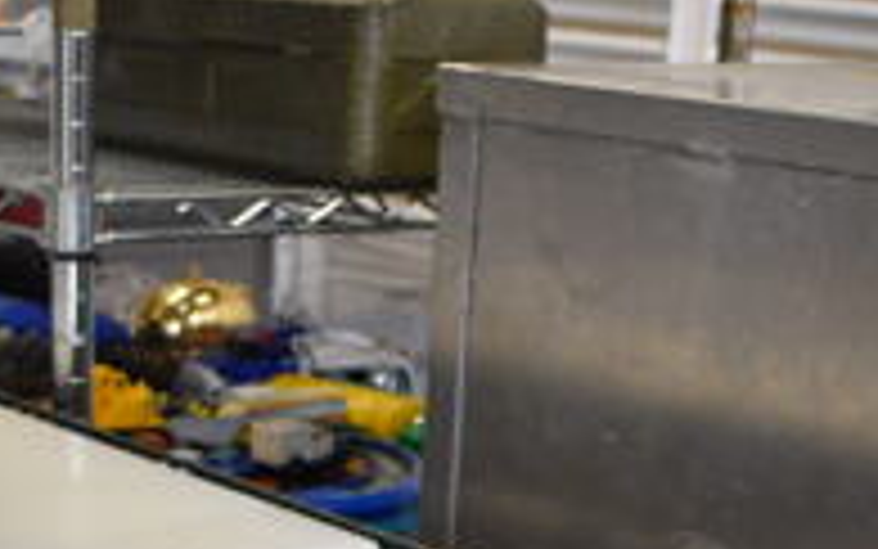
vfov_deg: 14.4
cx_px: 423
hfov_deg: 24.1
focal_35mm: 86
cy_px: 765
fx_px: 2058
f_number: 3.5
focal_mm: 18
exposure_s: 1/125
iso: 1000
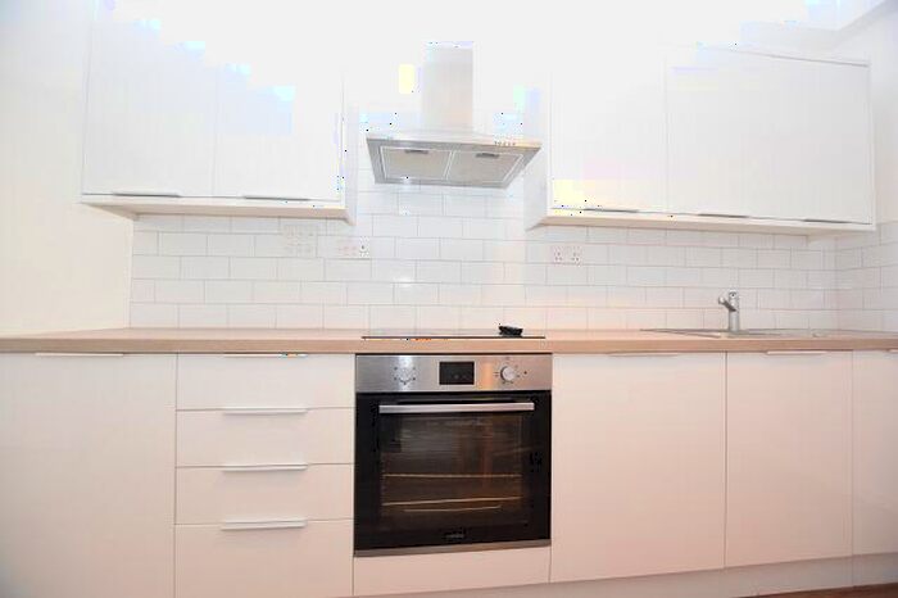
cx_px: 449
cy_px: 299
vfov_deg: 77.3
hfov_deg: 100.4
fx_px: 374
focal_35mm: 15
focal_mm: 10
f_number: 3.5
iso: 1000
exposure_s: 1/60
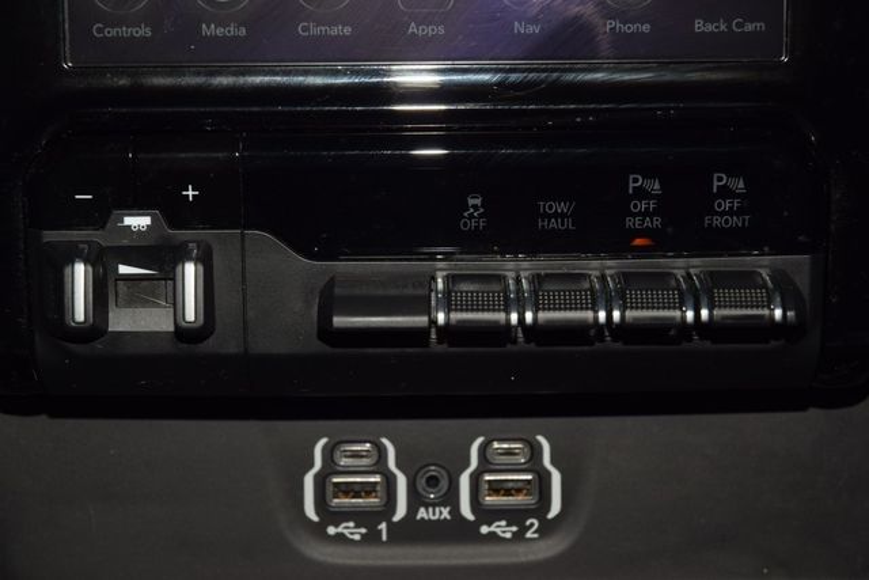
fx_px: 2535
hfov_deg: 19.5
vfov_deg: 13.0
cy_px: 290
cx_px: 434
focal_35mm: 105
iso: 100
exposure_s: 1/125
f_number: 8
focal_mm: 70
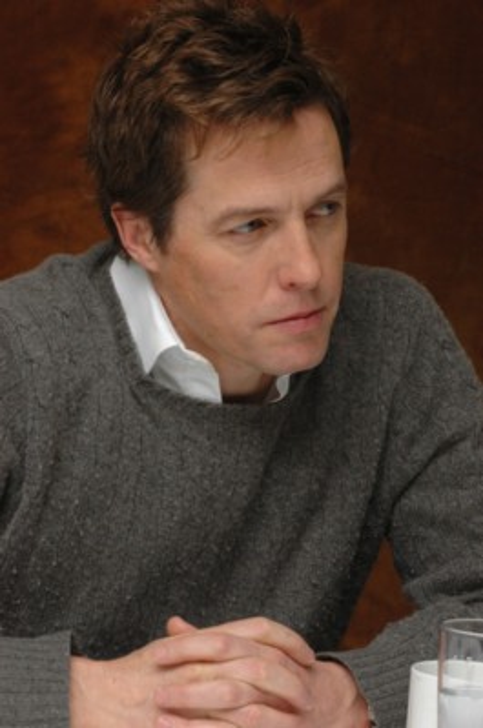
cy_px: 364
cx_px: 242
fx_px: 2607
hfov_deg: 10.6
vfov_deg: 15.9
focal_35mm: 129
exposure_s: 1/1250
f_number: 10
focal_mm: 86
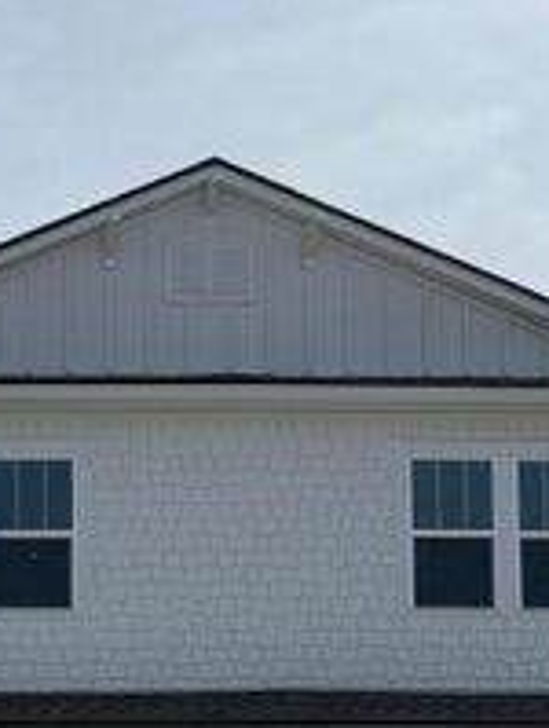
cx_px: -227
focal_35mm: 77
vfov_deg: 23.3
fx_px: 1623
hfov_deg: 17.6
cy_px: 860
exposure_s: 1/11905
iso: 80
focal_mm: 6.76
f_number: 1.78
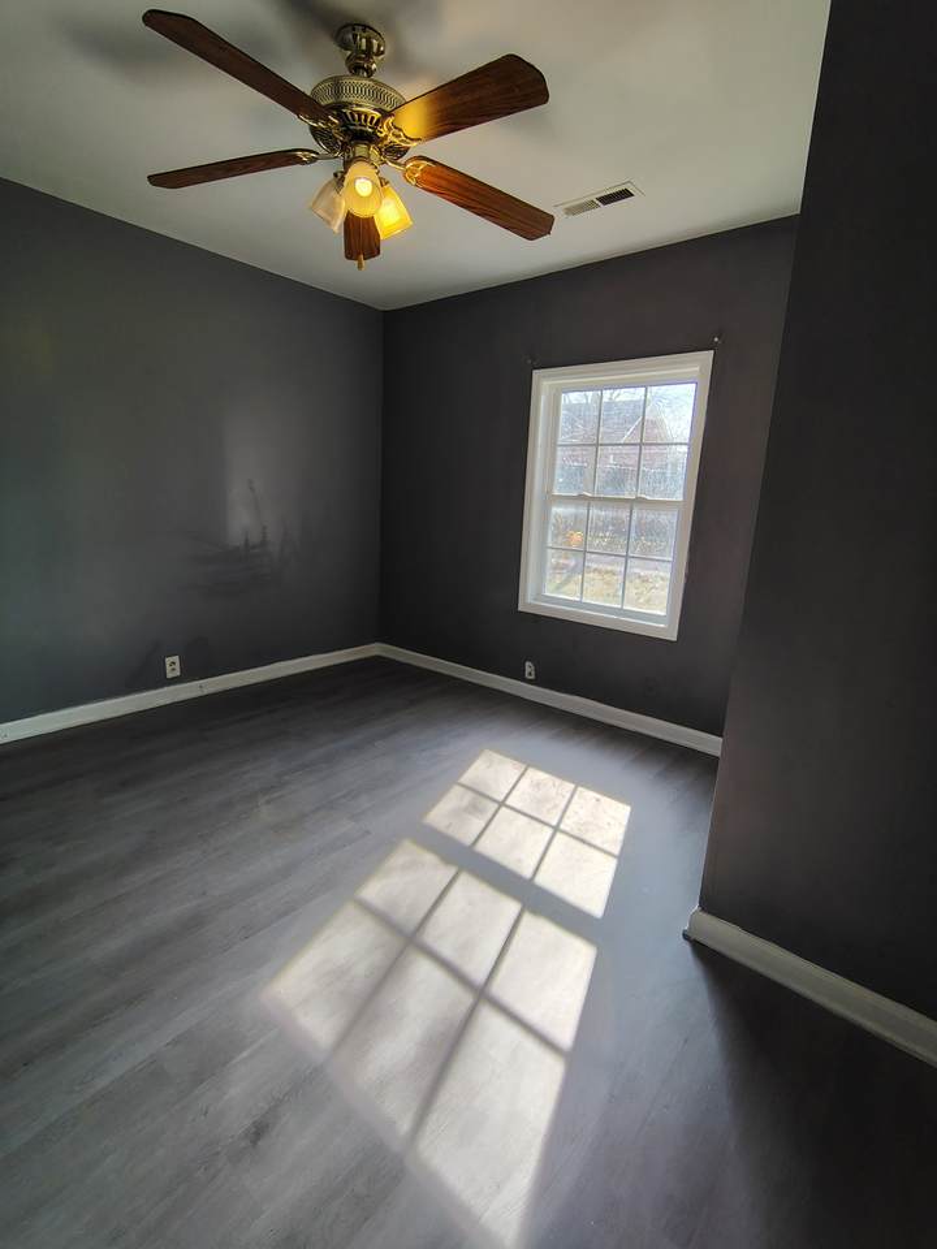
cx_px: 468
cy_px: 624
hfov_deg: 78.1
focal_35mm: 16
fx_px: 577
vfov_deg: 94.5
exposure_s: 1/120
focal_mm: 2.13
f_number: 2.2
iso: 159
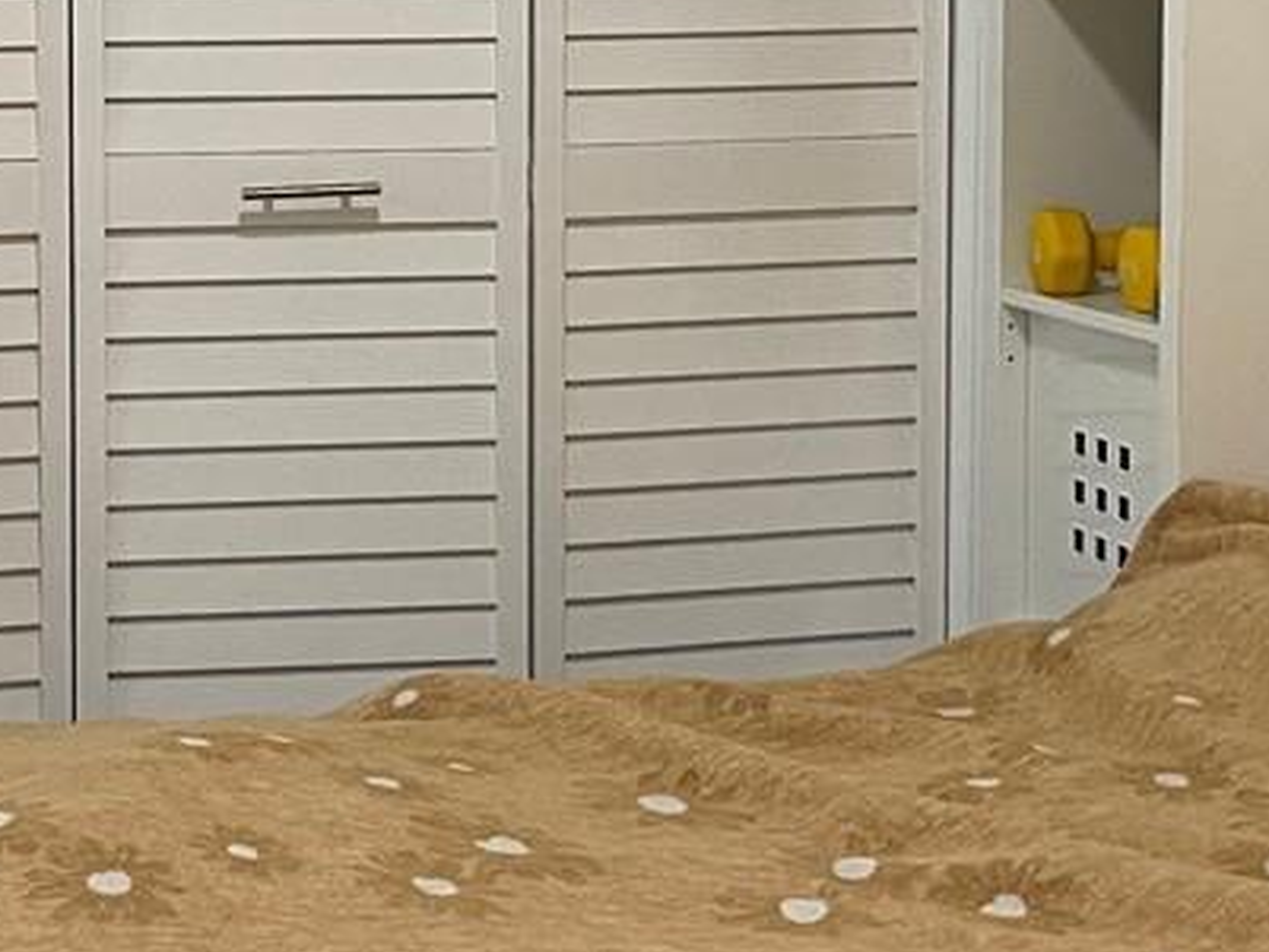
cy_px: 136
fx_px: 3666
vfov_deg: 14.7
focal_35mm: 100
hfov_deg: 19.4
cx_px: 232
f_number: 1.6
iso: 200
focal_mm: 5.1
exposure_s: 1/60
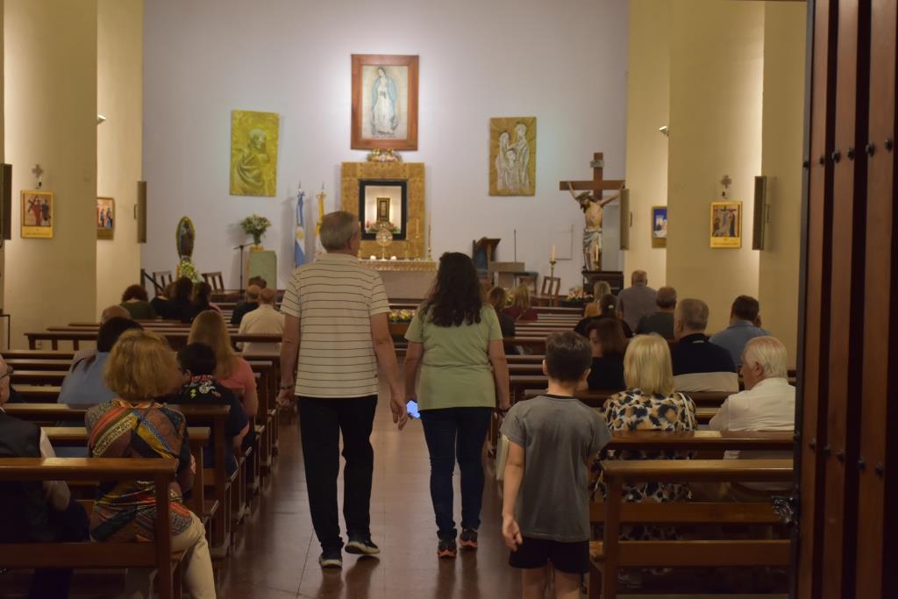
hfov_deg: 35.0
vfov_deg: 23.8
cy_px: 300
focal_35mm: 57
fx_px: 1422
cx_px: 449
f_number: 4.2
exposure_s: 1/60
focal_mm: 38
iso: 1250
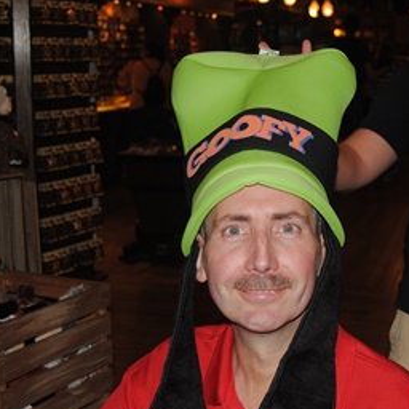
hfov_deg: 26.9
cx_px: 272
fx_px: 851
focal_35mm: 64
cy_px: 219
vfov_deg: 27.0
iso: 200
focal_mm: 31
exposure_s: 1/60
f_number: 4.2
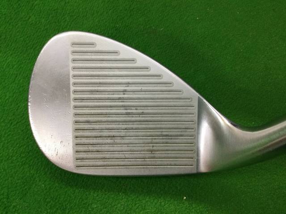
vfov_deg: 45.4
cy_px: 107
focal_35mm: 31
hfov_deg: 58.4
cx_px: 143
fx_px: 256
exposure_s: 1/30
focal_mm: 3.3
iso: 64
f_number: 2.4
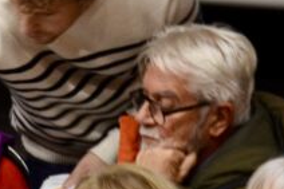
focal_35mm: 246
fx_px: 1939
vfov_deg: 5.6
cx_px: -291
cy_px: 168
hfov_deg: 8.0
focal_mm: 30
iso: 1000
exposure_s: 1/15
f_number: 4.2
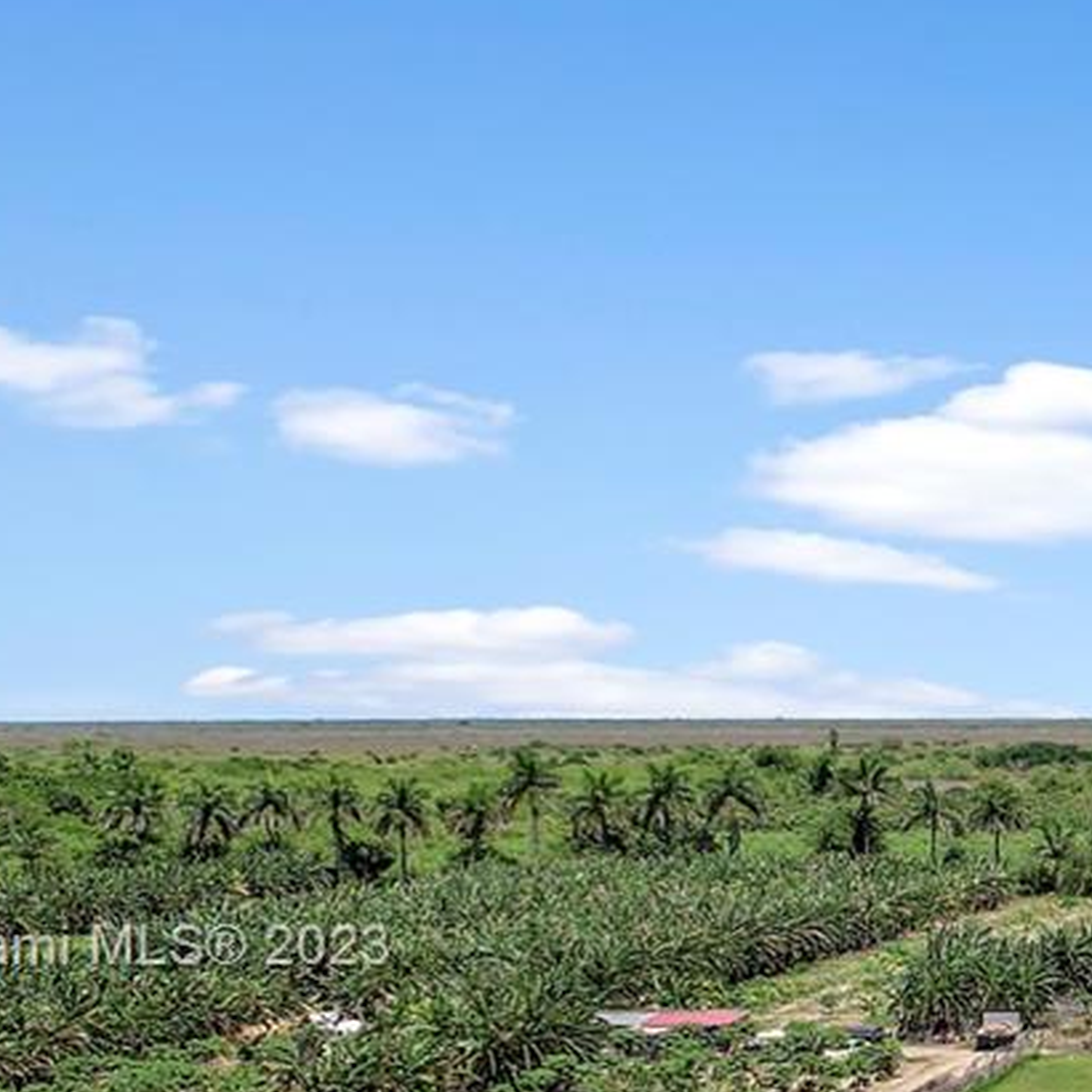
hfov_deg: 20.2
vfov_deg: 23.2
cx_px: 1670
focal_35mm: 73
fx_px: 2605
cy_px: 951
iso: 110
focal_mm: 8.38
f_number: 2.8
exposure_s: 1/2000
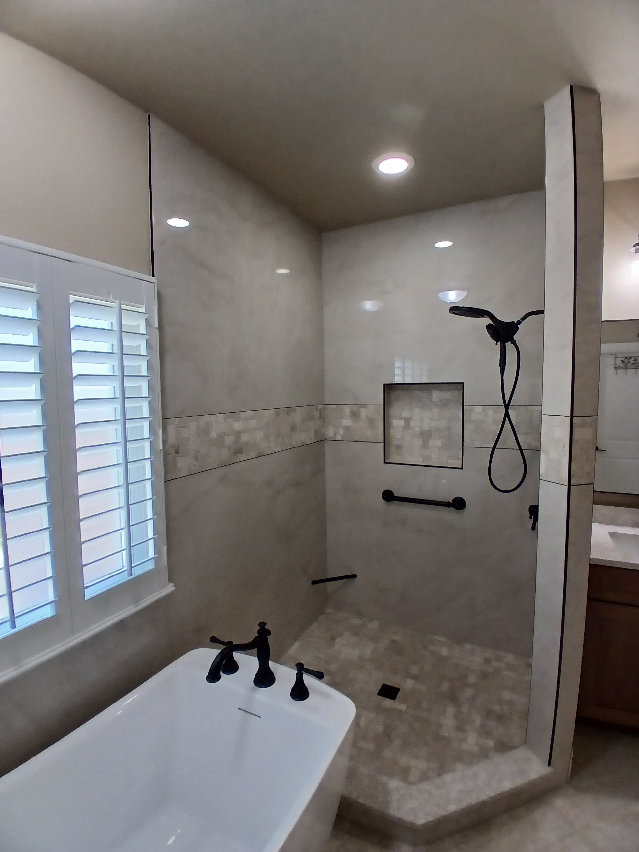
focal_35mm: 17
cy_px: 426
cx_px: 320
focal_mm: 1.4
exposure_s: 1/40
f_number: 2.2
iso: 100
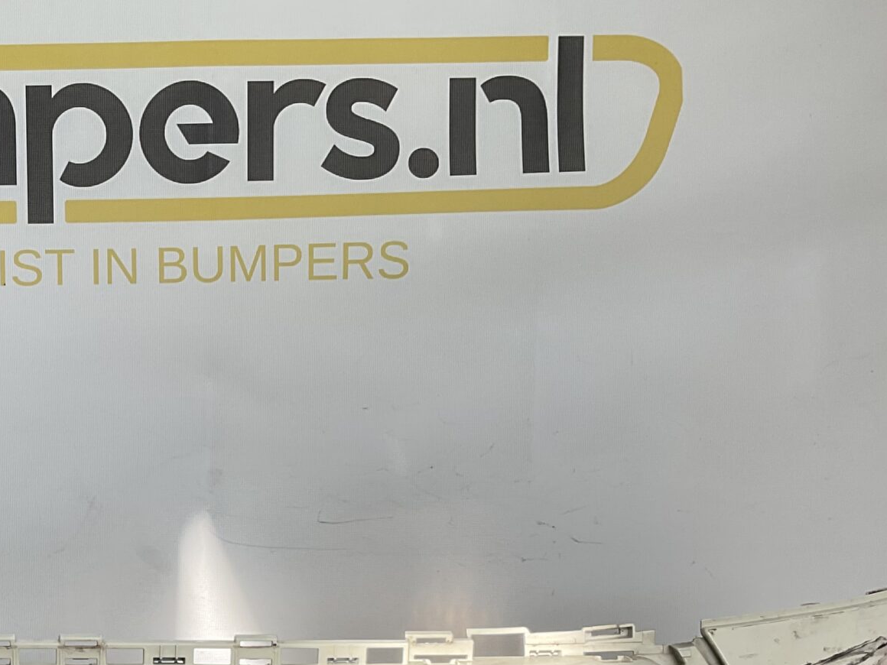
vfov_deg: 22.1
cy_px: 660
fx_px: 1640
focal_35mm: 64
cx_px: 69
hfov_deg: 28.9
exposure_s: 1/428
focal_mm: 3
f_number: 1.8
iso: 16
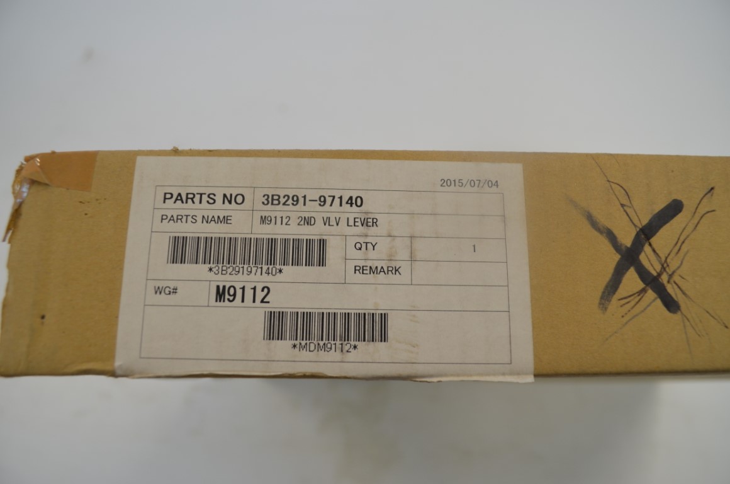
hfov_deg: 67.5
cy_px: 242
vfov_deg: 47.7
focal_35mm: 27
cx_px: 365
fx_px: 546
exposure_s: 1/125
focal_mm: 18
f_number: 5.6
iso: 400
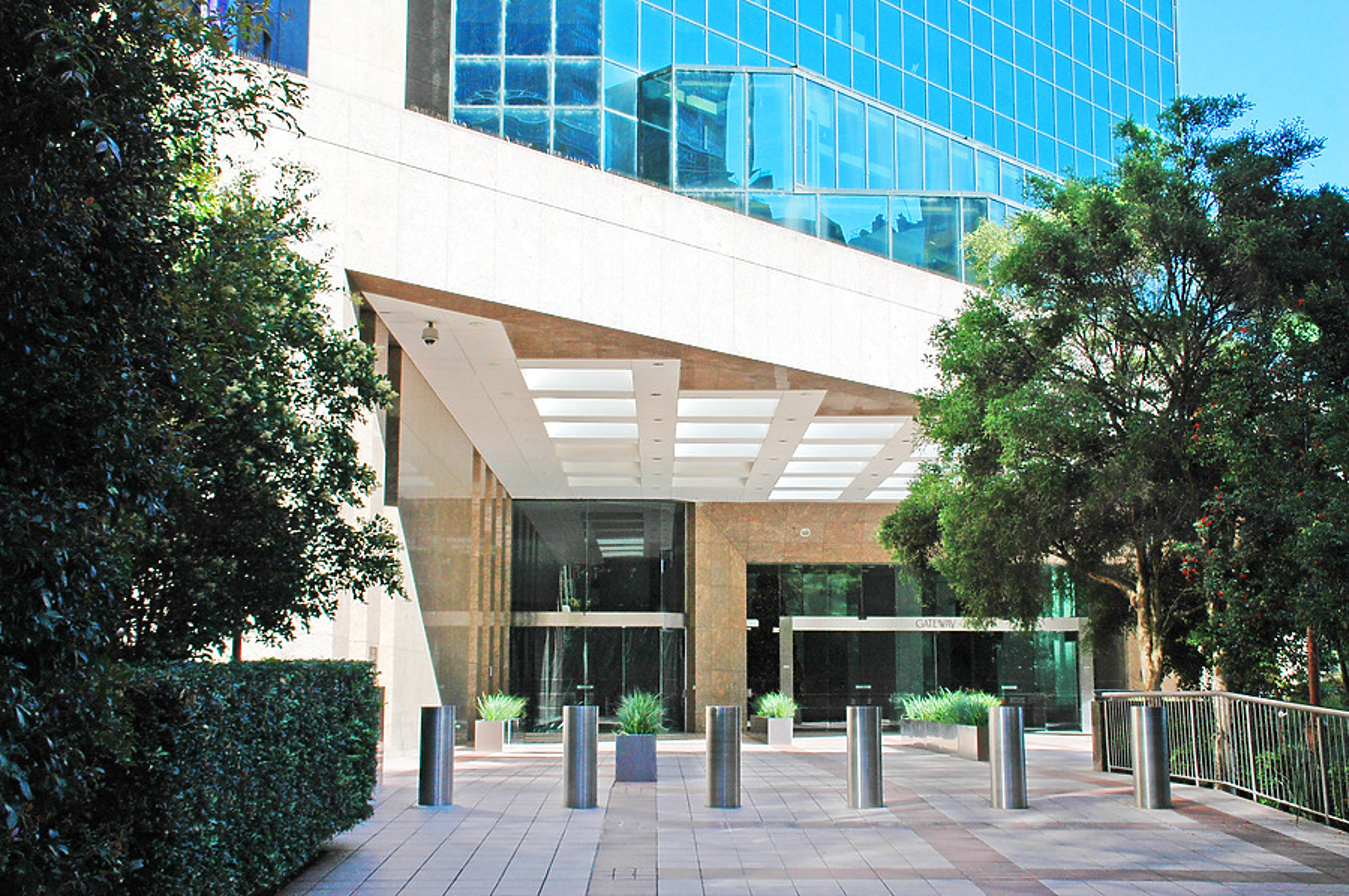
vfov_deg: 31.8
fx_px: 1572
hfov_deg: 46.4
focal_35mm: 42
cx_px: 674
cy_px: 448
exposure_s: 1/250
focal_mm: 28
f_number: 8
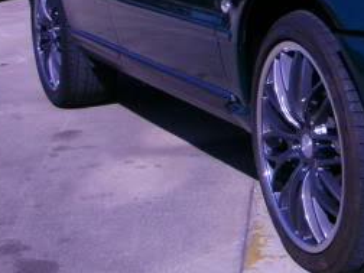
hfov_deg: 16.6
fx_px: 1167
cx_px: 487
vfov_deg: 13.2
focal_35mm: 111
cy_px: 25
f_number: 8.5
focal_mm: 5.8
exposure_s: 1/250
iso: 100
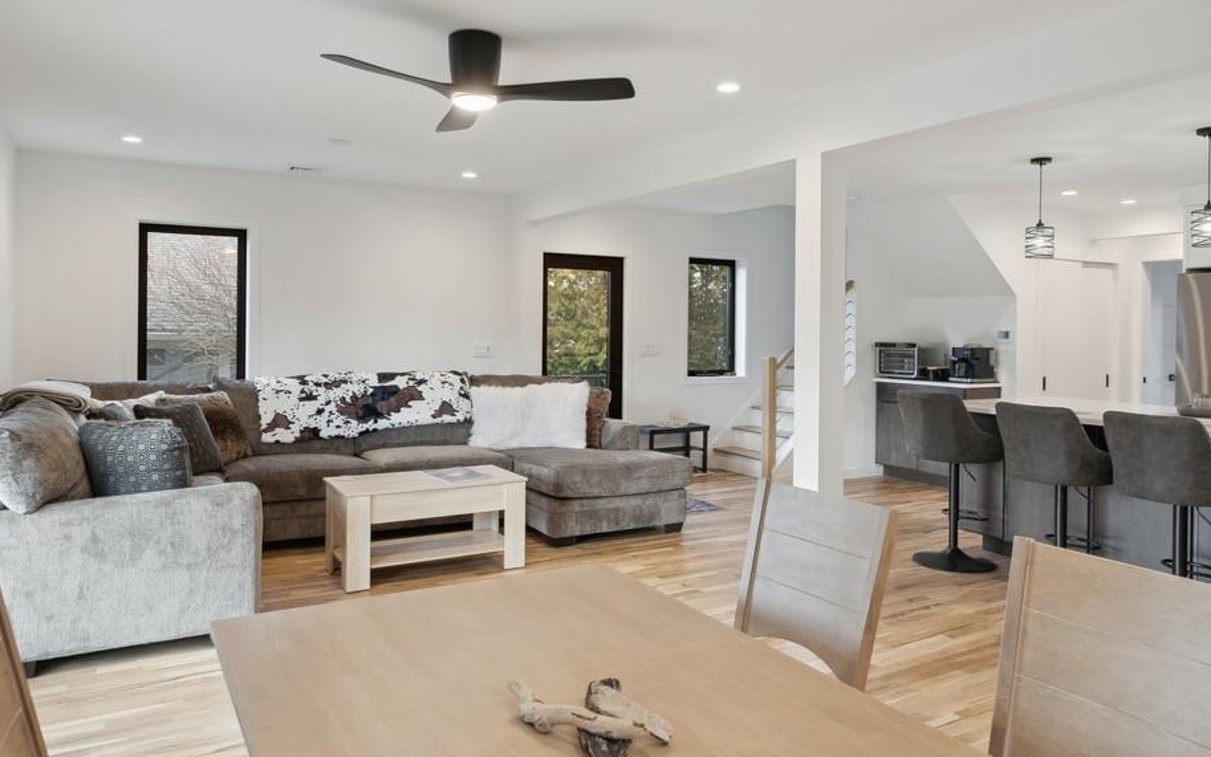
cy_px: 371
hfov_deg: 74.8
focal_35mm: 24
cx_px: 601
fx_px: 792
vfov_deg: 51.1
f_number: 5.6
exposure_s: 1/13
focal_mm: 14
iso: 64
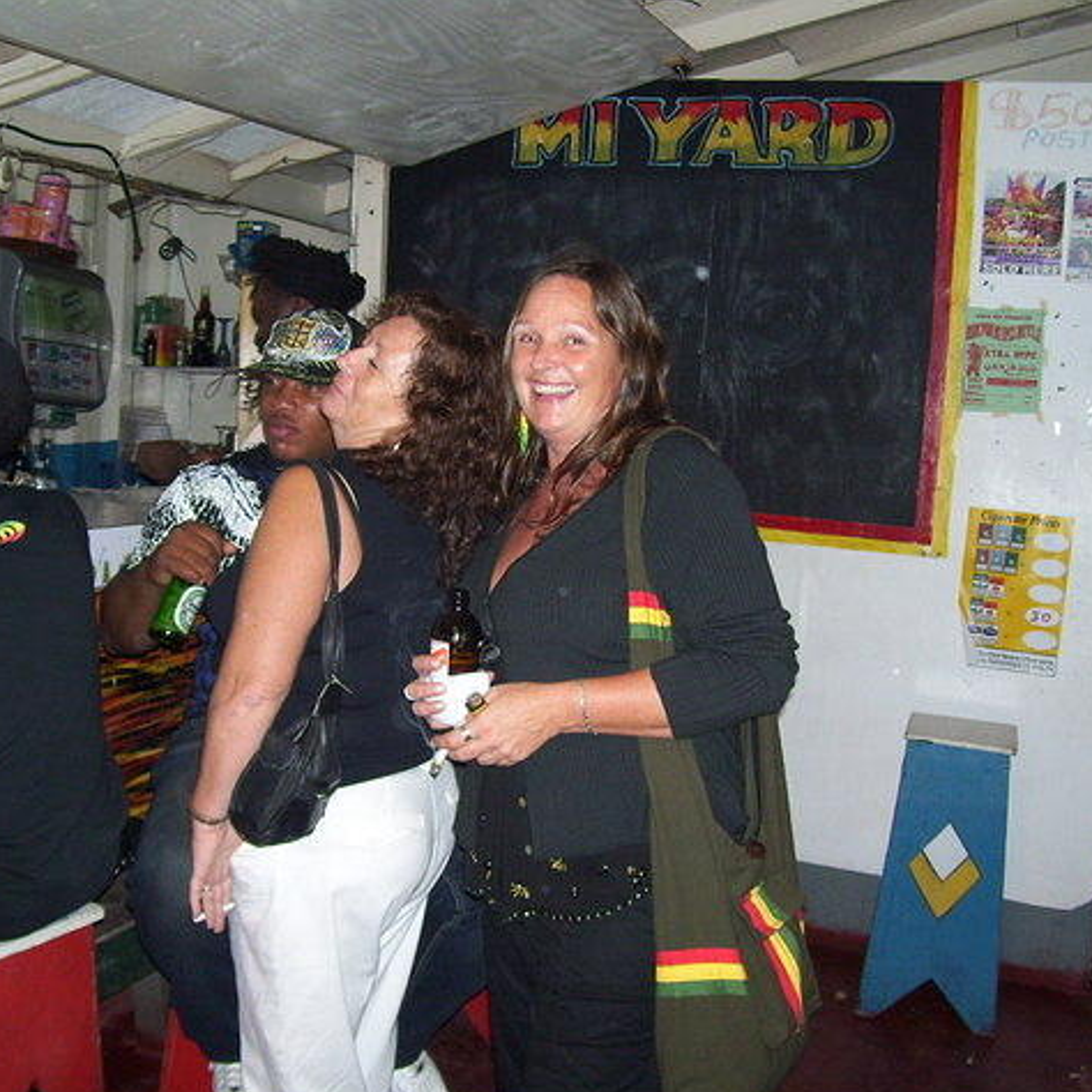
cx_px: 454
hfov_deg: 39.1
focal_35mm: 43
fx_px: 1535
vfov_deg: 39.2
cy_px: 551
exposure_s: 1/60
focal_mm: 6
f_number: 2.7
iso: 200
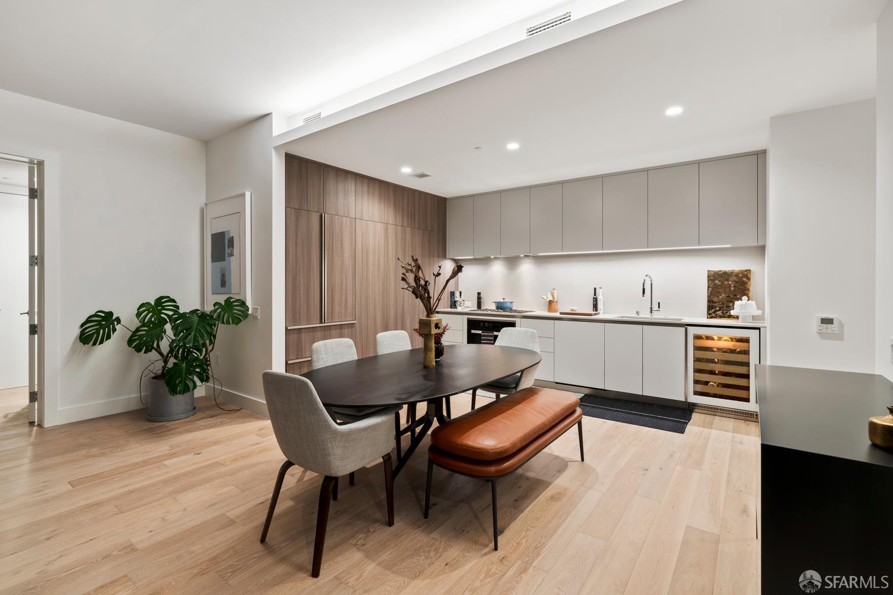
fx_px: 397
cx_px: 446
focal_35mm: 16
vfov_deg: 73.7
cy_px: 298
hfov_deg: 96.7
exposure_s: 1.6
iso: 250
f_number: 9
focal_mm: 16
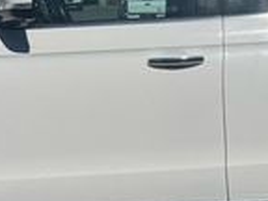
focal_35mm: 107
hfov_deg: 18.3
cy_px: 164
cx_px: 169
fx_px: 828
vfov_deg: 13.8
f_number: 1.78
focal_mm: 6.76
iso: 64
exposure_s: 1/12346
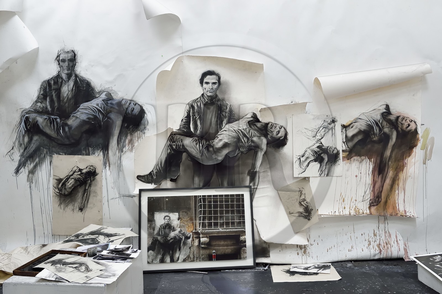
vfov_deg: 42.3
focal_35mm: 31
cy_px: 147
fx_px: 381
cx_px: 221
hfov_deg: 60.3
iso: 1600
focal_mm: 31
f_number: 8
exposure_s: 1/80
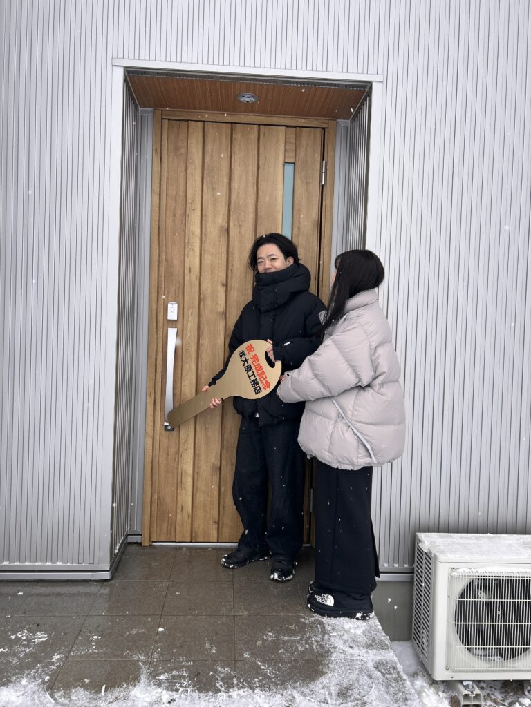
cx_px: 266
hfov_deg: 53.1
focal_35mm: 26
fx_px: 532
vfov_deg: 67.3
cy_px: 354
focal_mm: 5.7
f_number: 1.5
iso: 50
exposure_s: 1/563
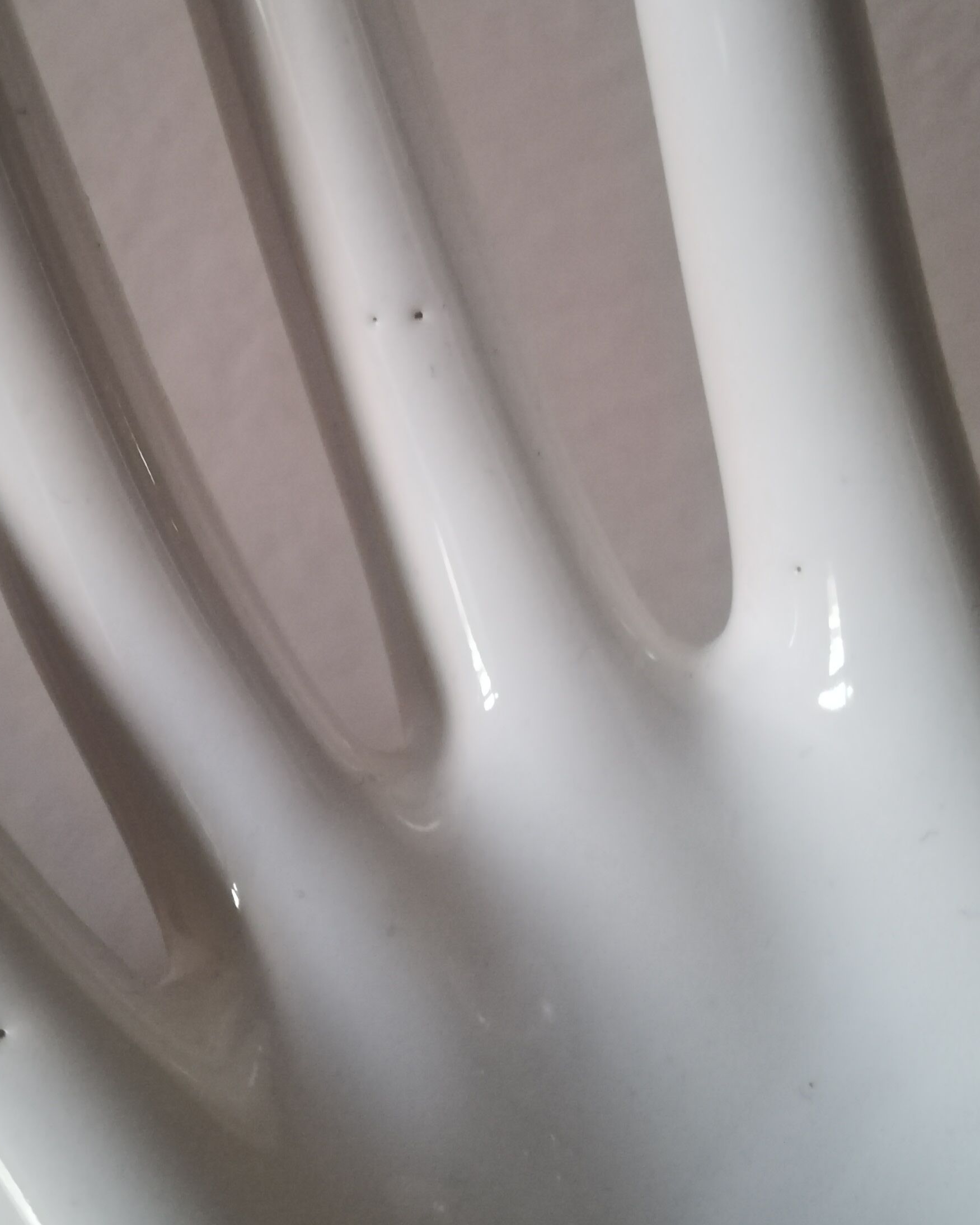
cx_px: 407
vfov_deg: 40.3
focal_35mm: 46
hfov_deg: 32.7
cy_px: 572
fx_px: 1668
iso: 1000
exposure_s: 1/14.3
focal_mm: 3.83
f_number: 2.2
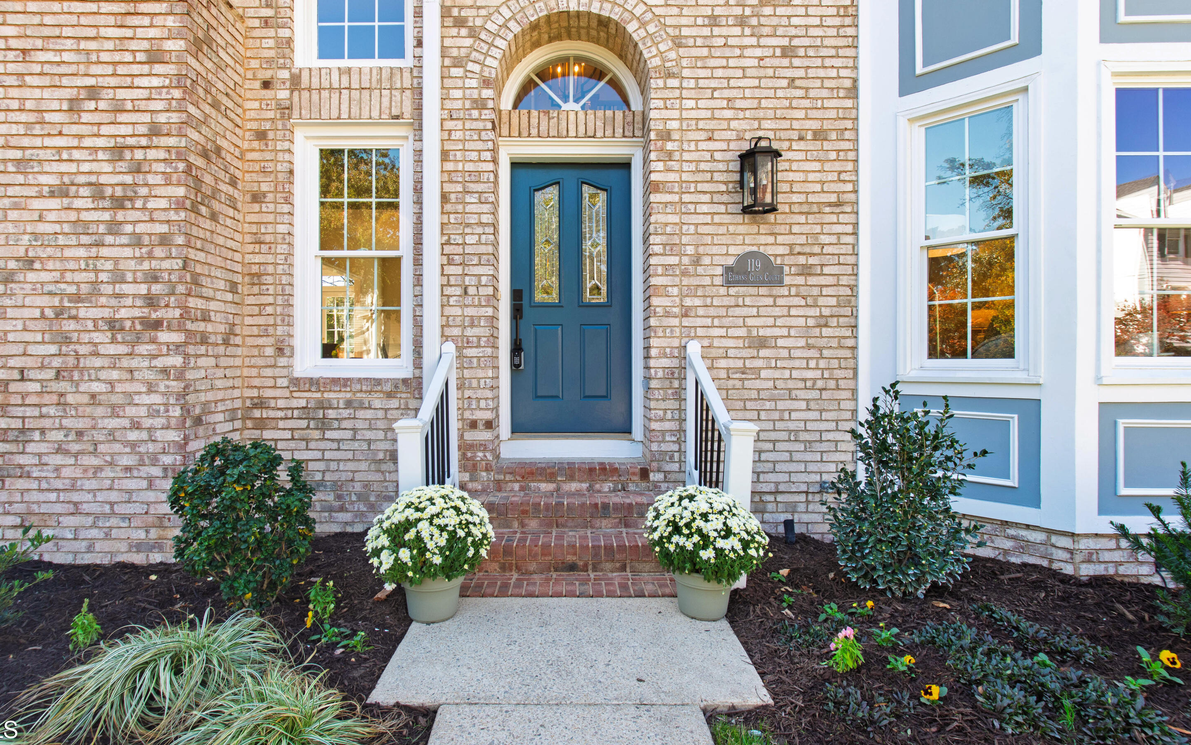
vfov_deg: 66.3
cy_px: 354
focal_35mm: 18
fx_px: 569
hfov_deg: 92.6
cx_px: 573
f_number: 8
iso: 100
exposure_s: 1/30
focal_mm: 11
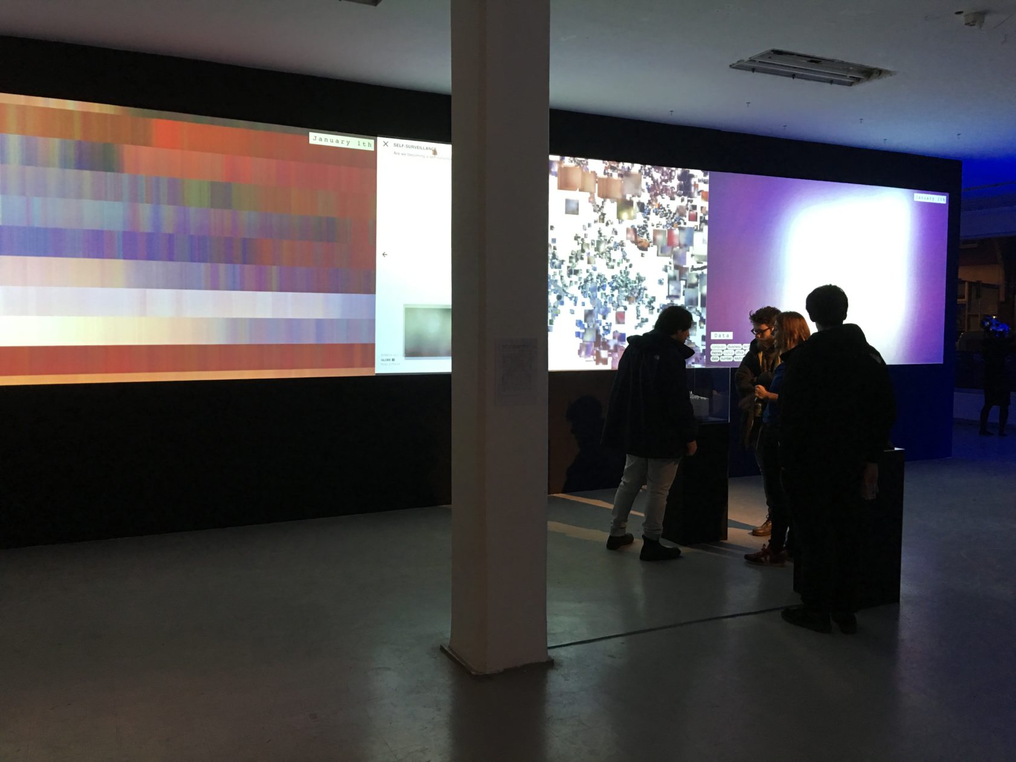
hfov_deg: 61.7
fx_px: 851
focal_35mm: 29
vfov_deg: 48.2
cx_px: 508
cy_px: 381
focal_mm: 4.15
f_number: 2.2
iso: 80
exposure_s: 1/17
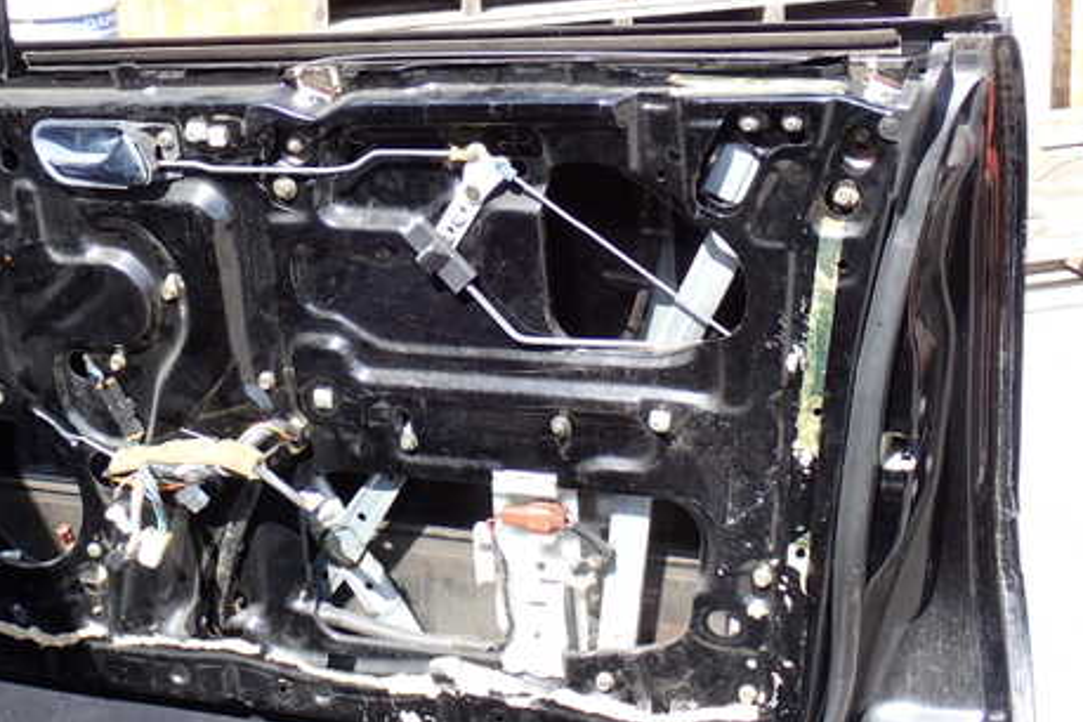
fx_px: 2046
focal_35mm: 68
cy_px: 316
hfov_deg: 29.6
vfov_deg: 20.0
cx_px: 420
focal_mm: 9.01
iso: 100
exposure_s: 1/125
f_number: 4.5
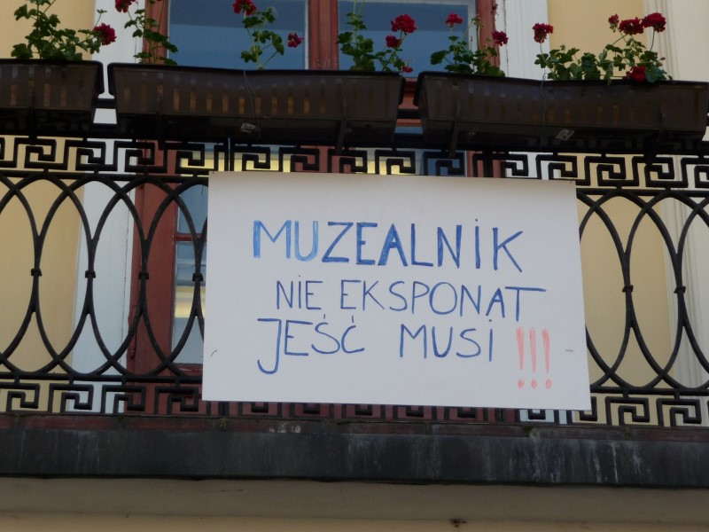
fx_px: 2294
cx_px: 354
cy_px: 266
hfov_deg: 17.6
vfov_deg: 13.2
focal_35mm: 112
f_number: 4.7
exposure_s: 1/200
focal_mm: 19.1
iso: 100
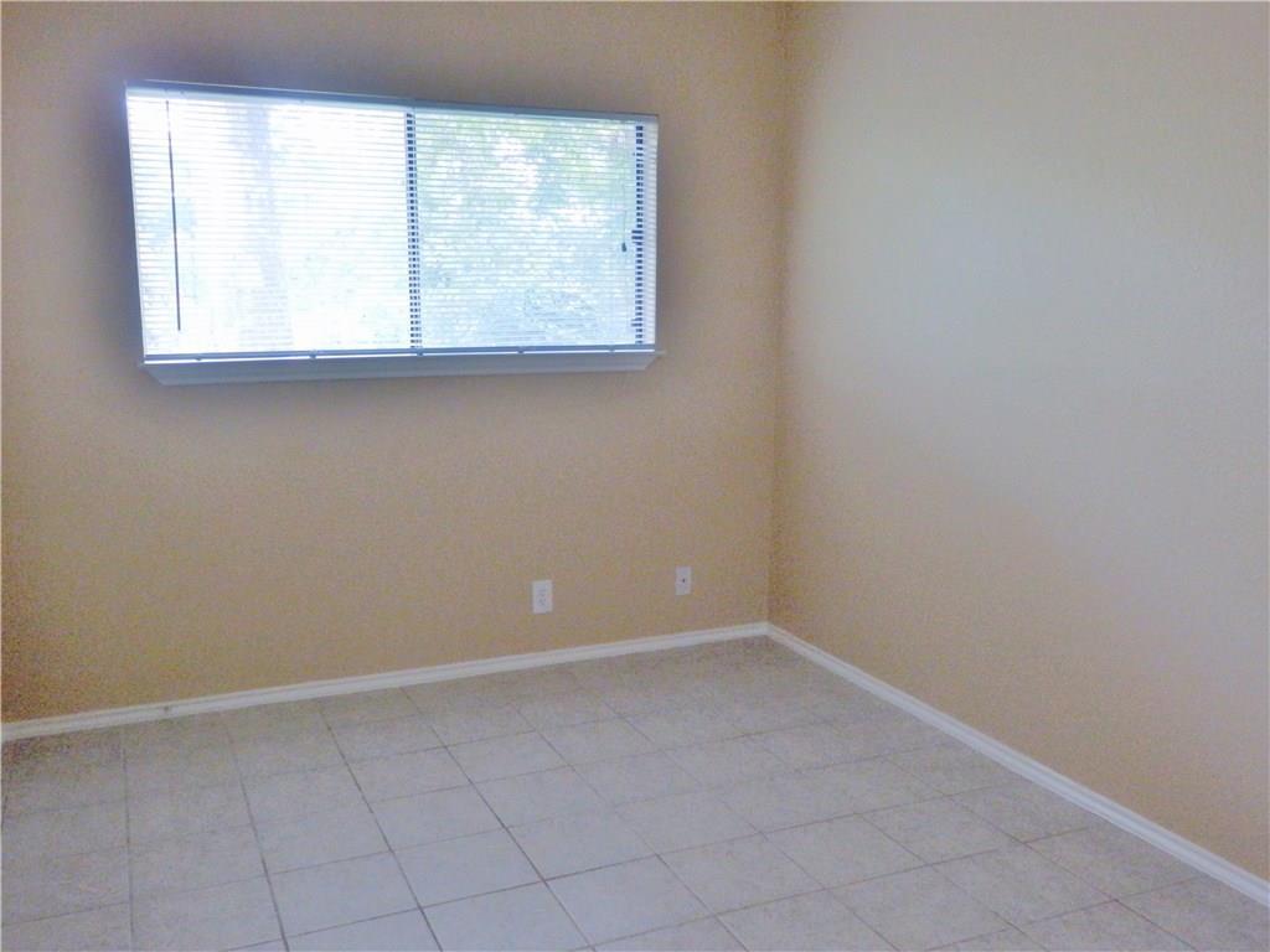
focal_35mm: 30
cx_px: 635
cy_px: 476
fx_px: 1101
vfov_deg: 46.8
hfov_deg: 60.0
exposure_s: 1/30
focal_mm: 5.5
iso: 320
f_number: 3.3
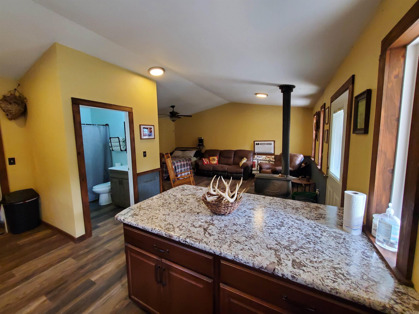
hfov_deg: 106.2
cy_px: 157
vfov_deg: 89.9
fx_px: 157
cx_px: 210
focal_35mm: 13
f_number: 2.2
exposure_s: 1/60
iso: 400
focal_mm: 1.8
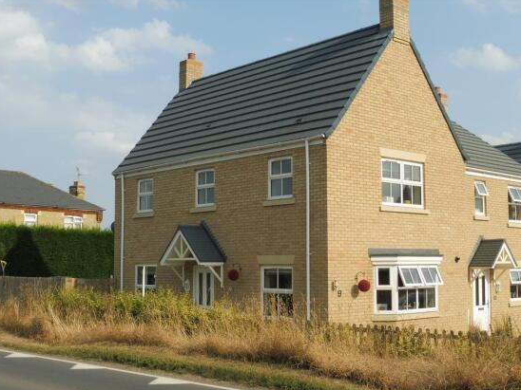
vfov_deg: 29.1
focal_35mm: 50
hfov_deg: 38.2
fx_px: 753
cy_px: 204
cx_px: 268
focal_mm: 8.5
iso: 100
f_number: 5
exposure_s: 1/640
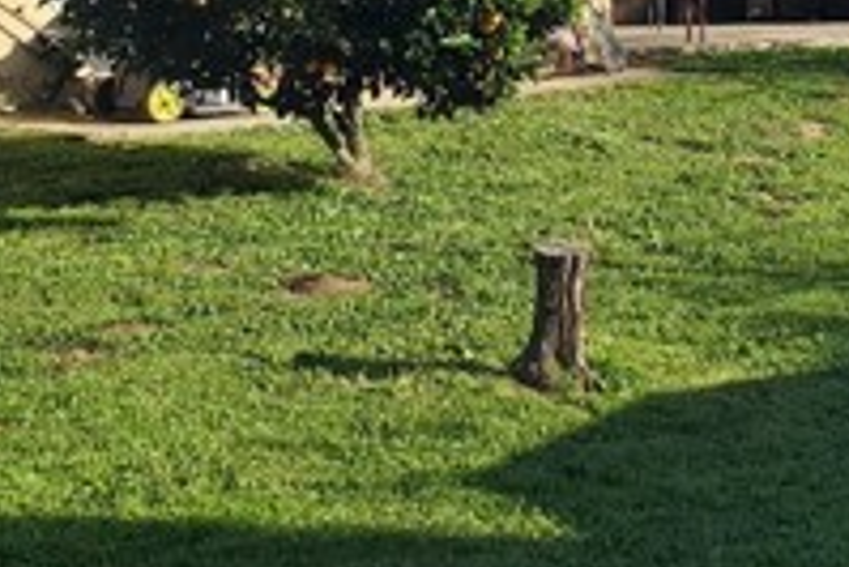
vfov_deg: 15.3
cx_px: 781
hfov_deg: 22.7
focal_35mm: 87
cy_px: -77
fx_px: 2053
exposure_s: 1/1272
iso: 50
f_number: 2.4
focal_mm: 4.3
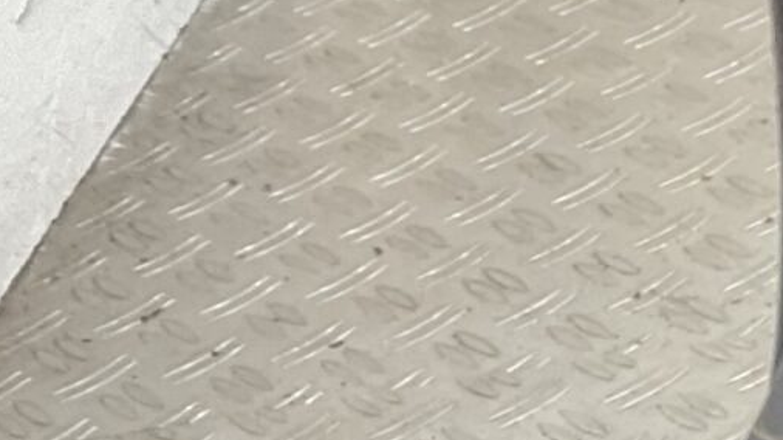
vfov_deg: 7.2
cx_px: 1677
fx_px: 3320
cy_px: 984
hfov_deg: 11.7
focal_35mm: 160
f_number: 1.8
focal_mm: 3
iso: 40
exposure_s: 1/100
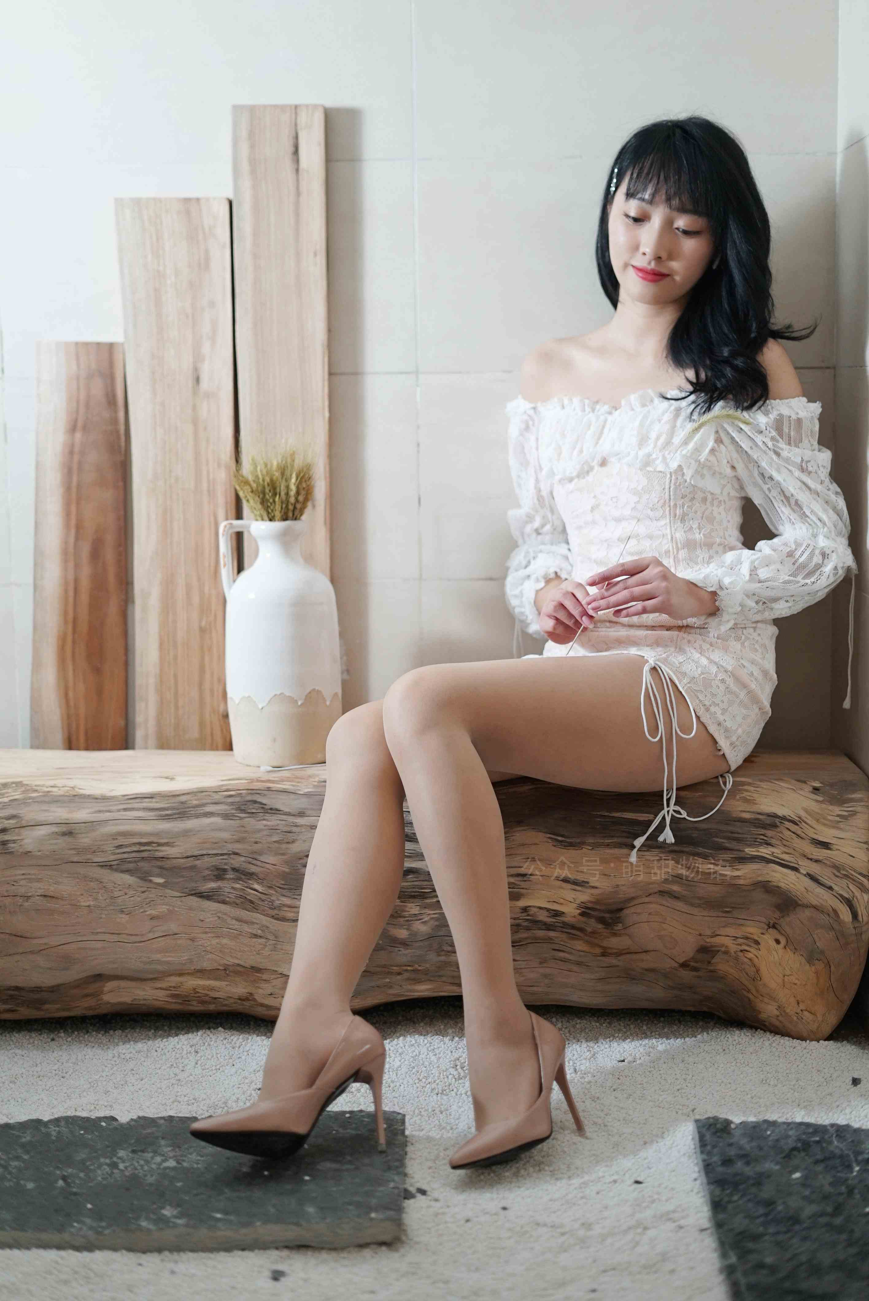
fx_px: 1808
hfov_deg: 27.0
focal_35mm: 50
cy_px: 650
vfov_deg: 39.6
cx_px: 434
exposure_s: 1/160
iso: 640
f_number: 2
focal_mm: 50
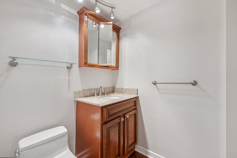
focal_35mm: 15
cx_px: 115
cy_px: 82
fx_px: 99
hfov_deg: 100.4
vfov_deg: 77.3
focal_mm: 14
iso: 320
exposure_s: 1/6
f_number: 10
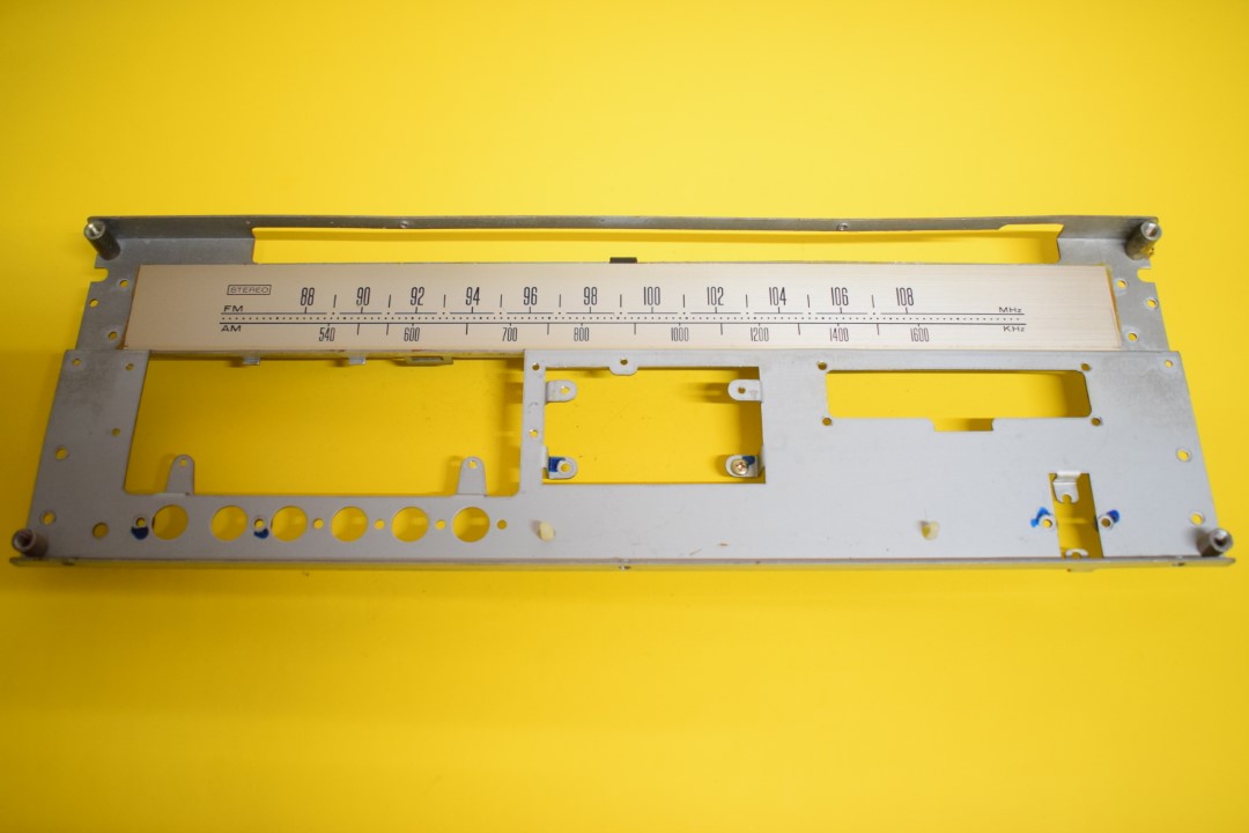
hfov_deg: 59.5
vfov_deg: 41.7
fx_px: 1093
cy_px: 416
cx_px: 624
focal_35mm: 32
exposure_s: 1/125
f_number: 4
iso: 1600
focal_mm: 21
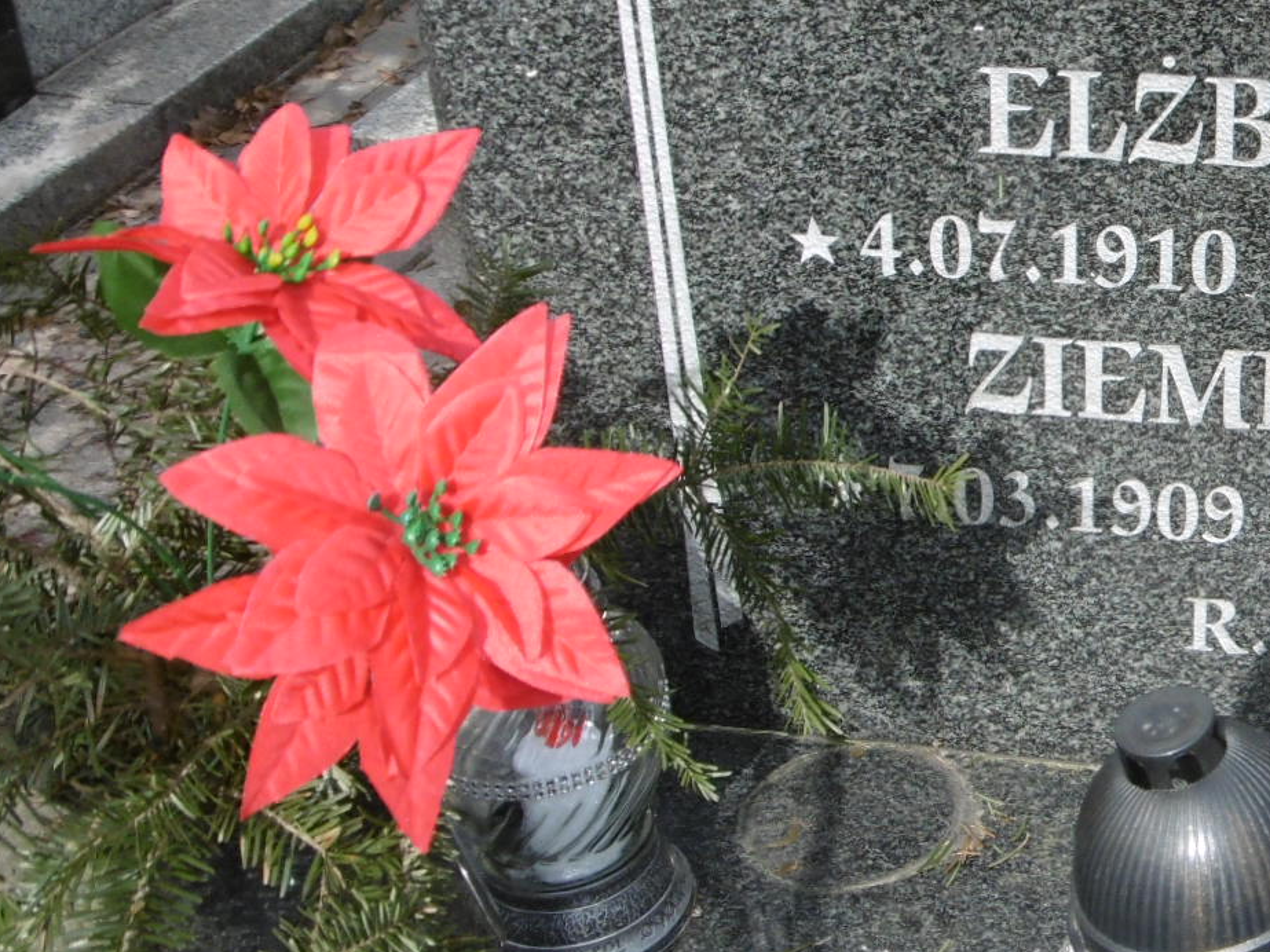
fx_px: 2605
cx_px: 1313
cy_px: 275
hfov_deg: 25.8
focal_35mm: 71
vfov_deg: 20.6
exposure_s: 1/500
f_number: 3.5
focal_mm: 5.8
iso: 100
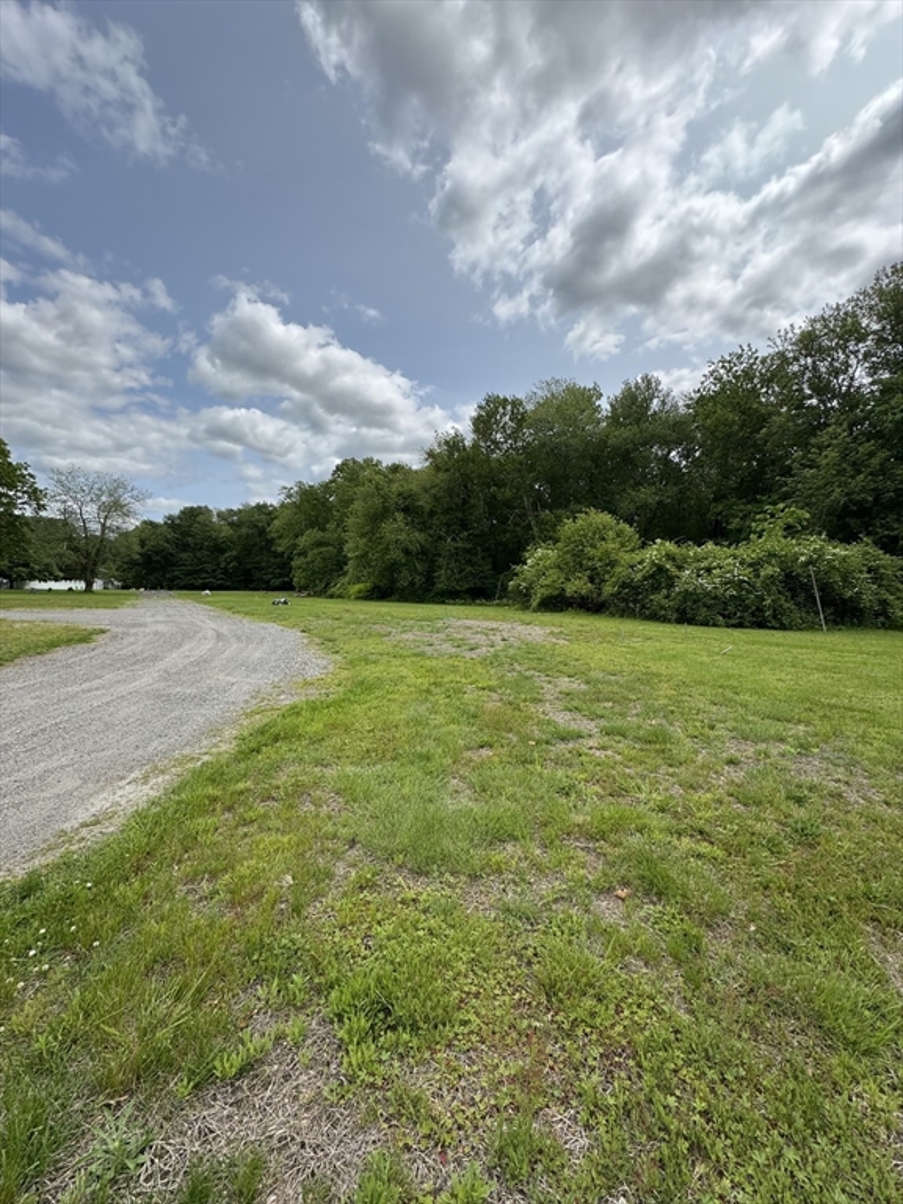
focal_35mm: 14
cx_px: 452
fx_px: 487
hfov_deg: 85.7
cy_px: 602
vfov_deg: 102.1
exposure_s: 1/1506
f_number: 2.2
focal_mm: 2.22
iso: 50
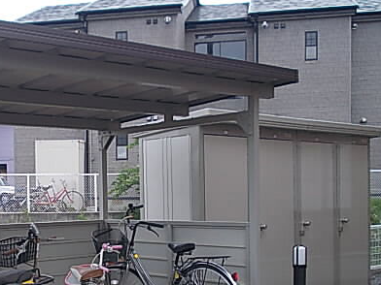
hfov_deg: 30.6
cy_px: 223
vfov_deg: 23.3
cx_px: 87
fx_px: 682
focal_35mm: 62
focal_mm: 5.3
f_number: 6.2
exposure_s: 1/160
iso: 80
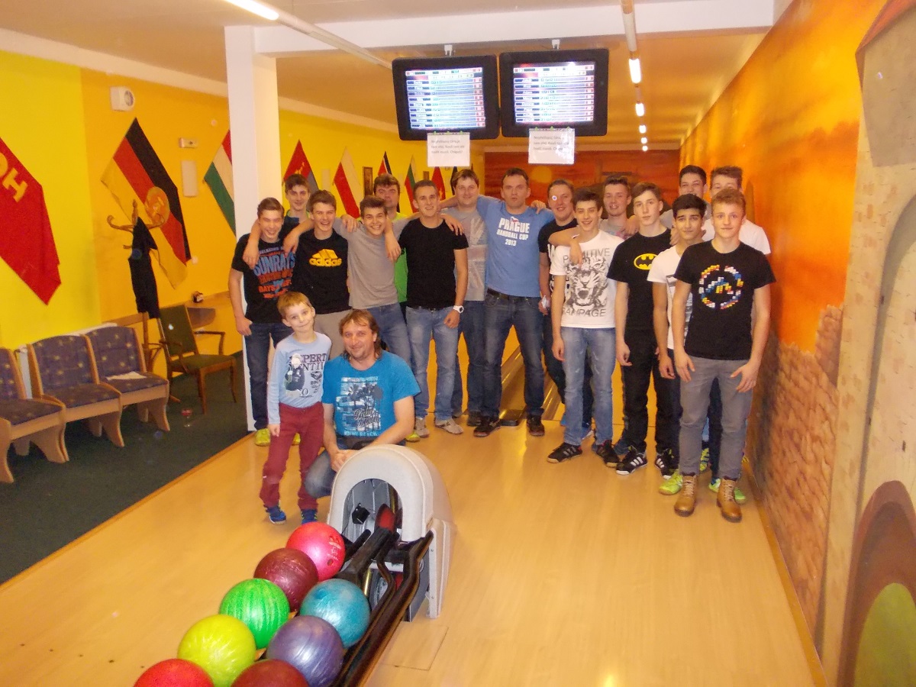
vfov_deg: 49.7
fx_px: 741
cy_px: 344
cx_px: 458
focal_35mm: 28
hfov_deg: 63.4
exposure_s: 1/25
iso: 450
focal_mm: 4
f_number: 2.7
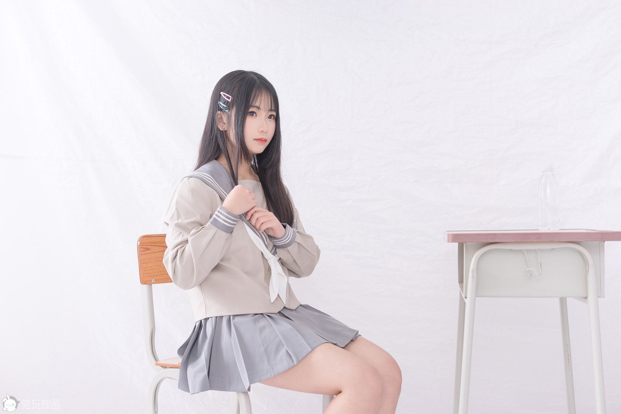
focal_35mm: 50
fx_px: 862
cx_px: 310
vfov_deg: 27.0
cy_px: 207
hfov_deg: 39.6
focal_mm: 50
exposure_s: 1/80
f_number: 3.2
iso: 200
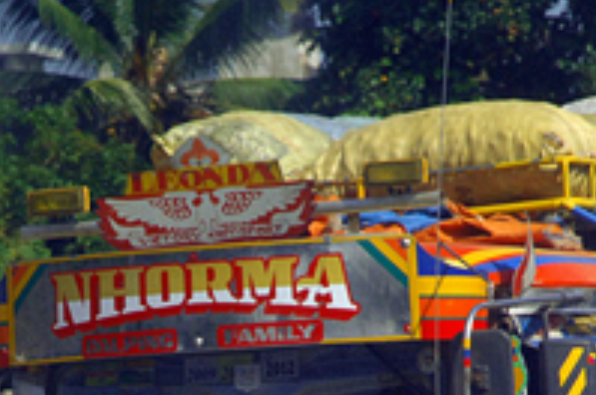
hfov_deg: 6.3
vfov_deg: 4.2
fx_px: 5388
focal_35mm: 326
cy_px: 504
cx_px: 204
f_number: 12
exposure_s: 1/500
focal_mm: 72
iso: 400
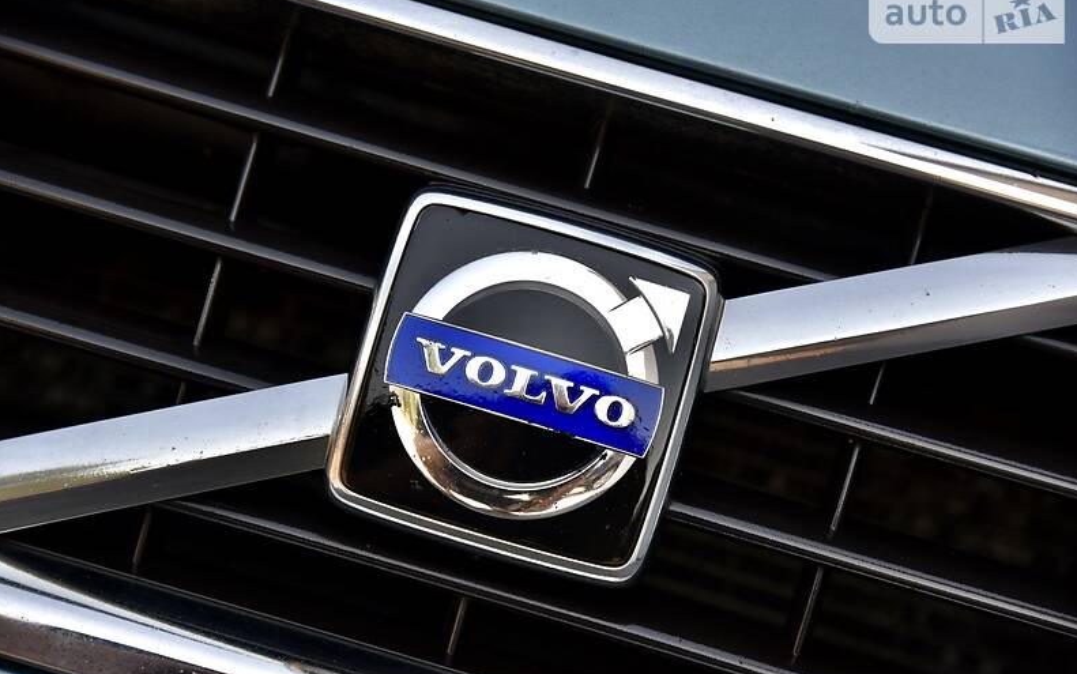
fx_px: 3024
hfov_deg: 20.2
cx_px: 541
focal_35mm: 103
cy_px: 332
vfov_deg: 12.7
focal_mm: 100
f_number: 5.6
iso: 360
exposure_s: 1/500
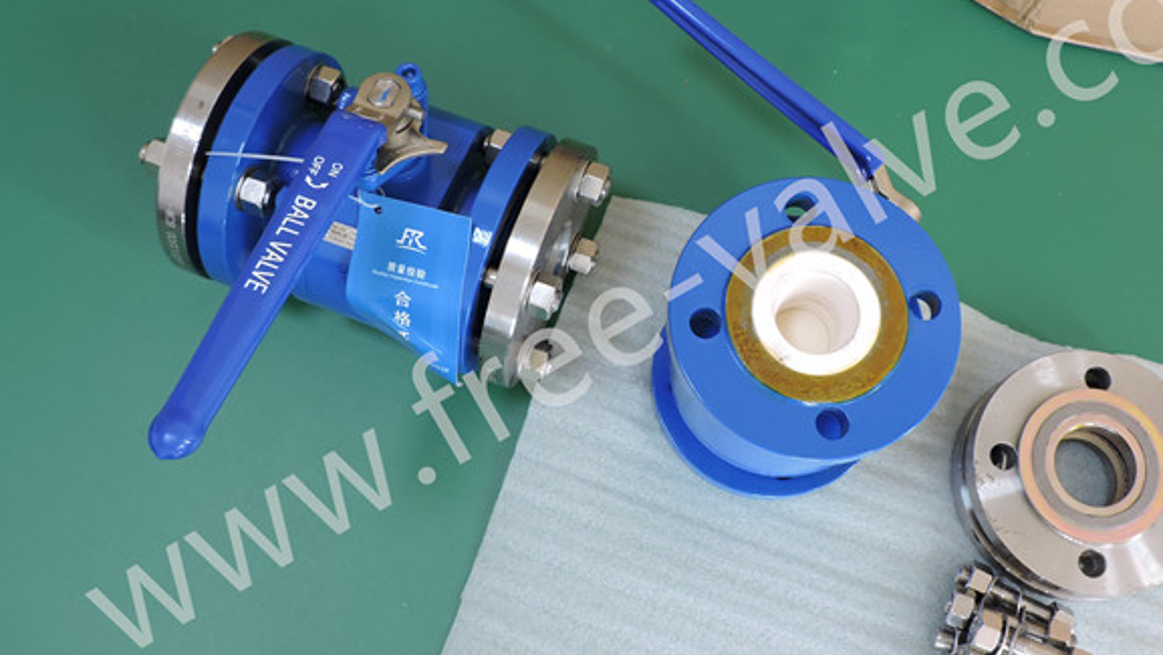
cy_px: 338
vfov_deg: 32.0
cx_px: 635
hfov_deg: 53.9
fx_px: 1141
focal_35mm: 37
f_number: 3.1
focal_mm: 5
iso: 180
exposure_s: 1/30
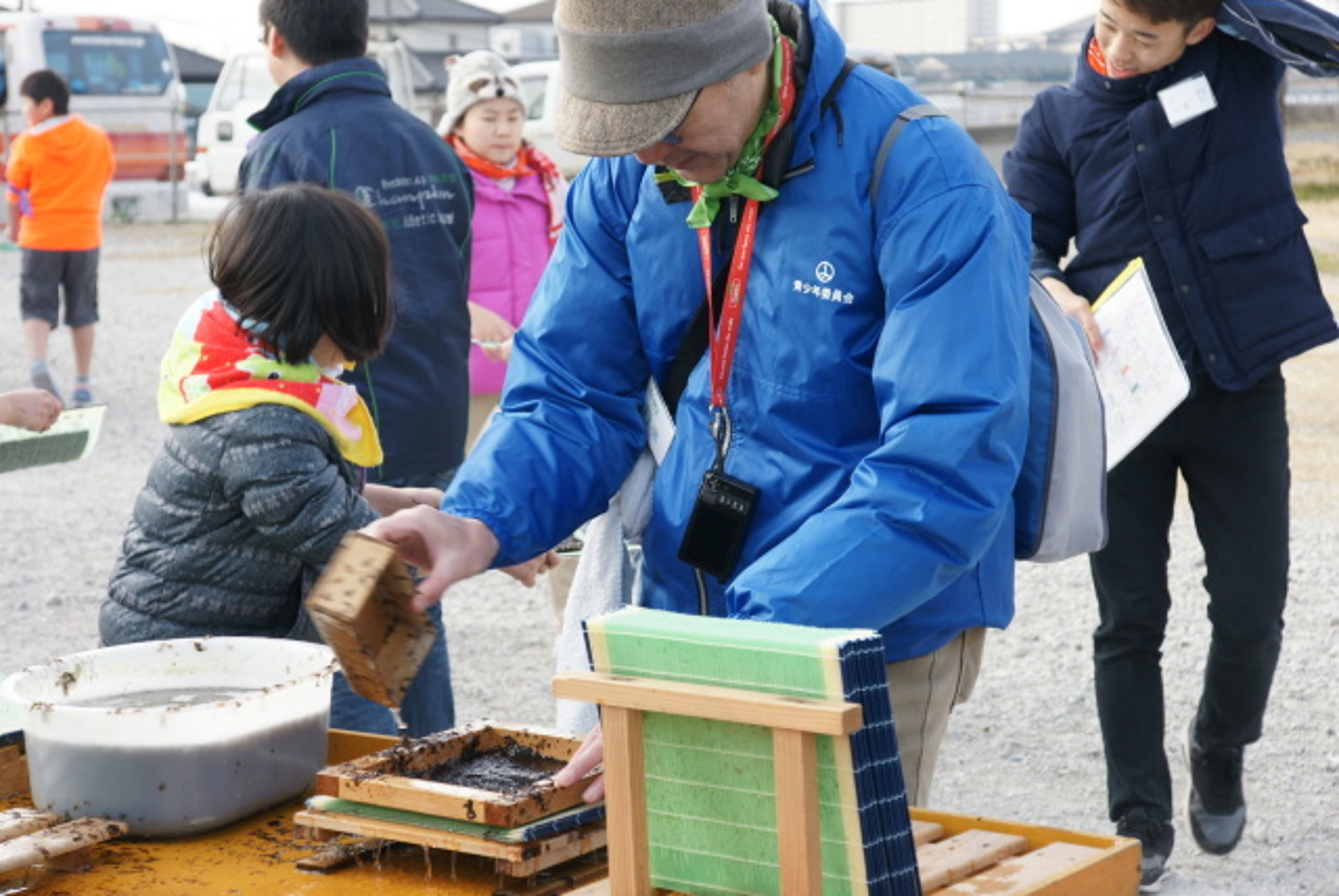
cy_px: 448
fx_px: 3071
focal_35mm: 82
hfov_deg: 24.6
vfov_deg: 16.6
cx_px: 670
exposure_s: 1/200
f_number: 6.7
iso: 200
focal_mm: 55
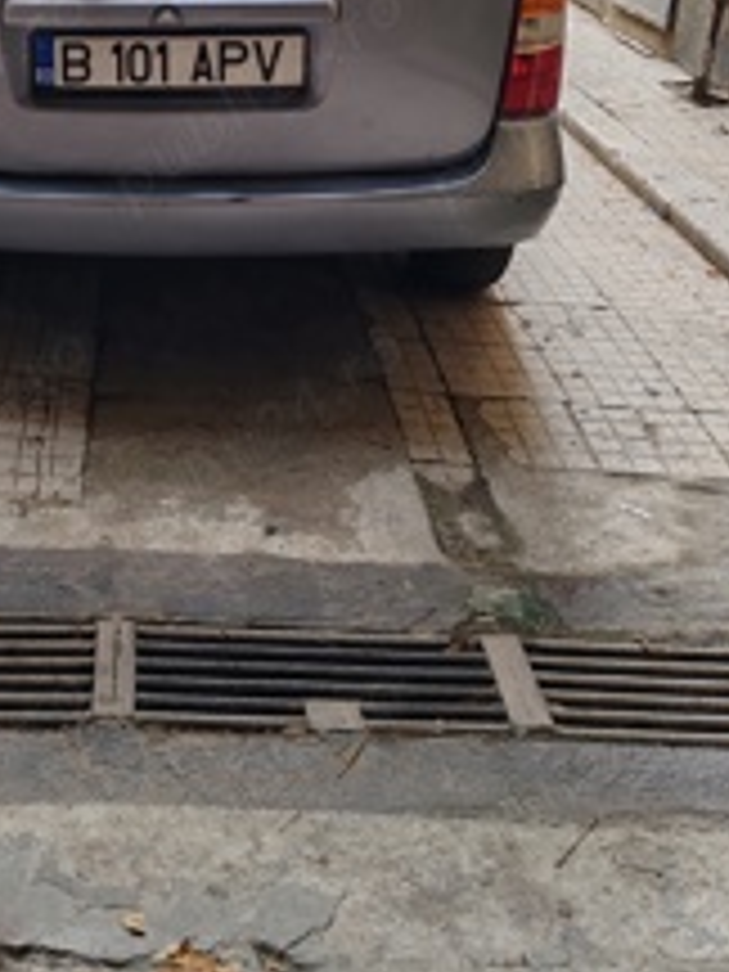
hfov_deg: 28.2
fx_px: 1404
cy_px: 171
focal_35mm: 50
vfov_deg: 36.7
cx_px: 99
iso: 64
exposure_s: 1/100
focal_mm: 6.12
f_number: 1.9
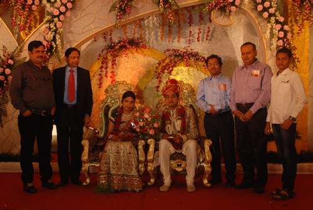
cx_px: 156
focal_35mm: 39
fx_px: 340
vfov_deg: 34.3
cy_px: 105
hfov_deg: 49.5
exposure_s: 1/125
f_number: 5.6
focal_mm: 26
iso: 800
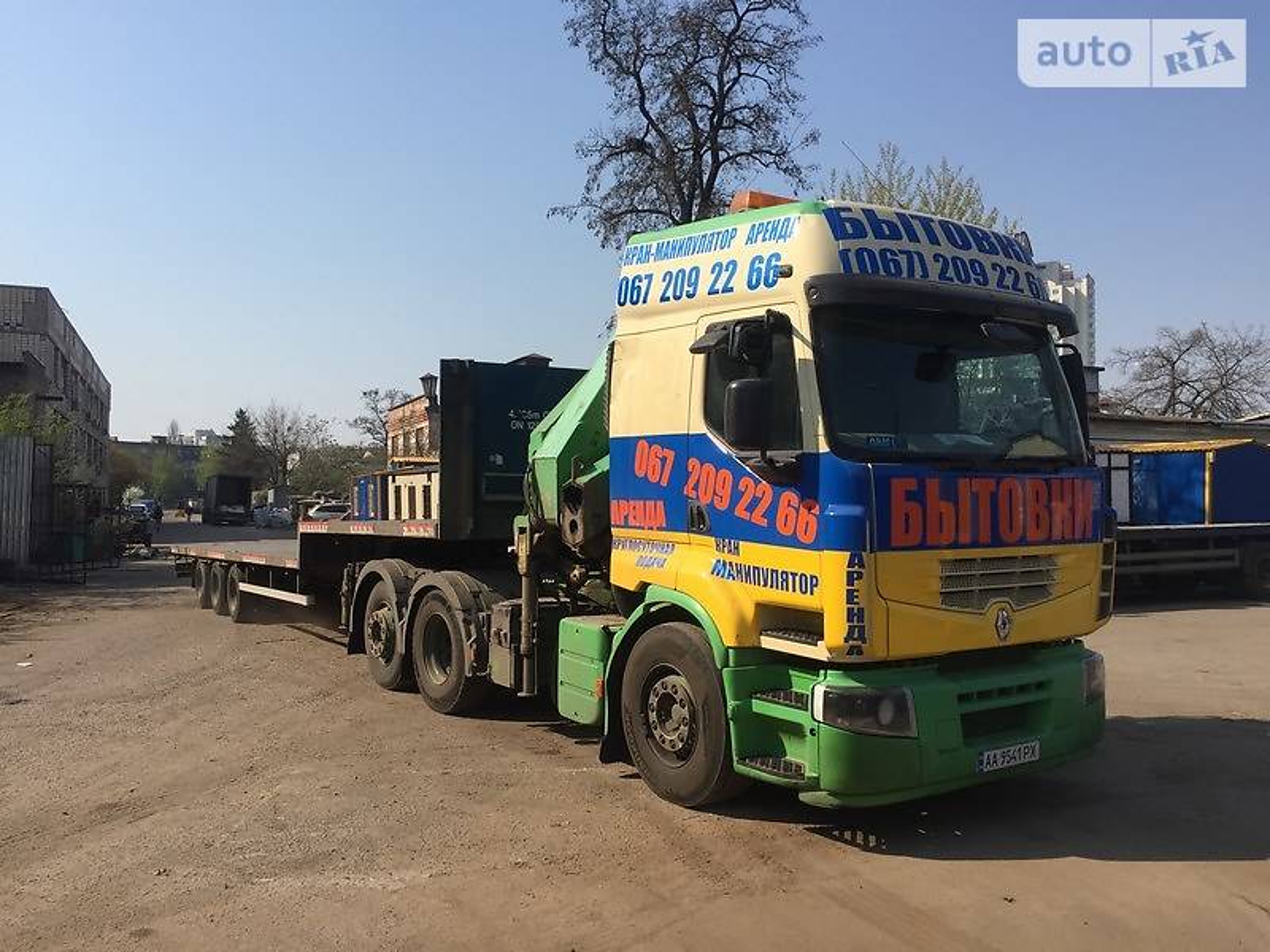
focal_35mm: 29
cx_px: 635
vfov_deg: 48.2
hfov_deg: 61.7
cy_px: 476
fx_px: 1064
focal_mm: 4.2
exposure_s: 1/2198
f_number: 2.2
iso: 32
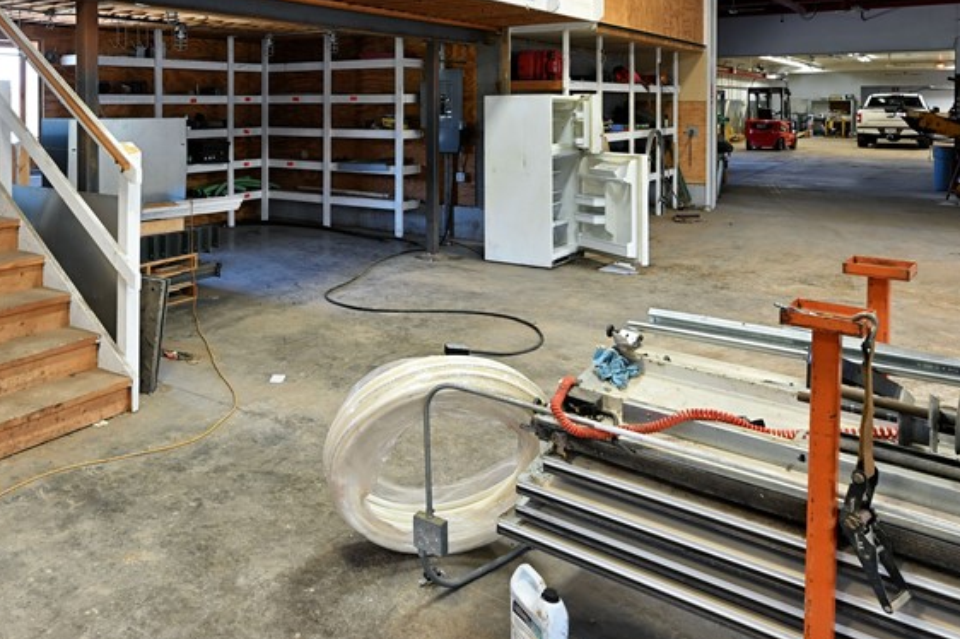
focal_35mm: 30
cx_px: 287
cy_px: 108
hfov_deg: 59.9
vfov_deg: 41.3
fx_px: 799
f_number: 5.6
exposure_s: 1/15
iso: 250
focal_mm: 15.5
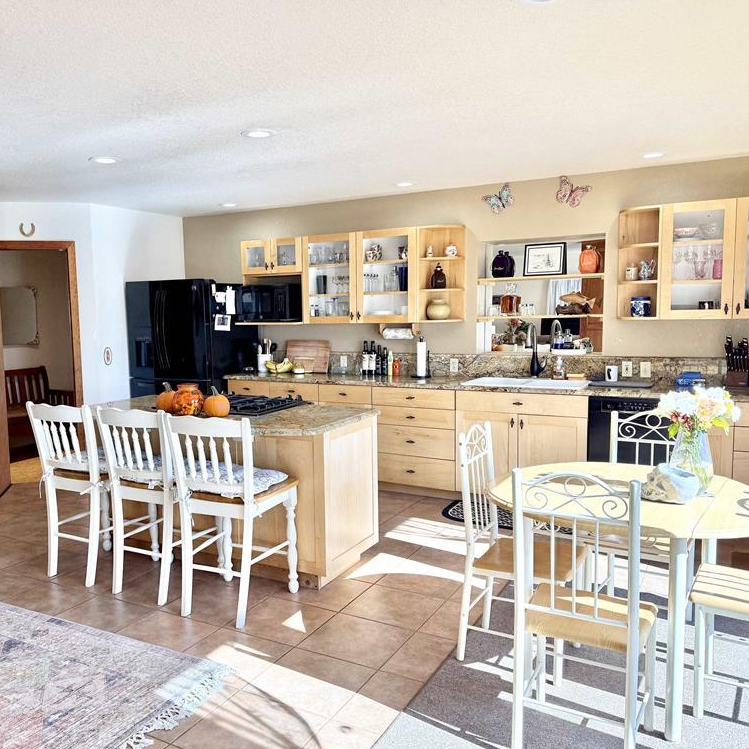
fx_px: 710
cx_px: 299
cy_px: 378
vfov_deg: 55.6
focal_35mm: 29
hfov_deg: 55.2
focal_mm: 6.76
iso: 100
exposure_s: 1/517
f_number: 1.78
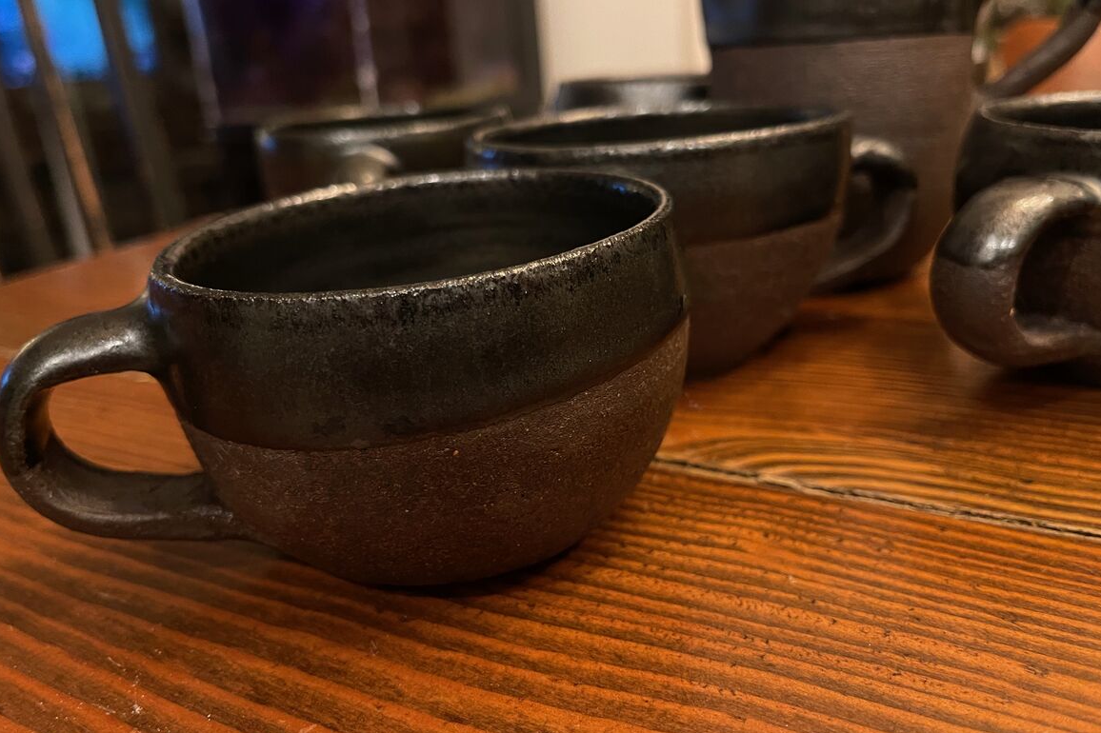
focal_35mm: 27
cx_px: 536
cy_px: 351
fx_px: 825
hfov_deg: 67.4
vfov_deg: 47.9
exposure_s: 1/60
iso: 500
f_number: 1.6
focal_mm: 5.1
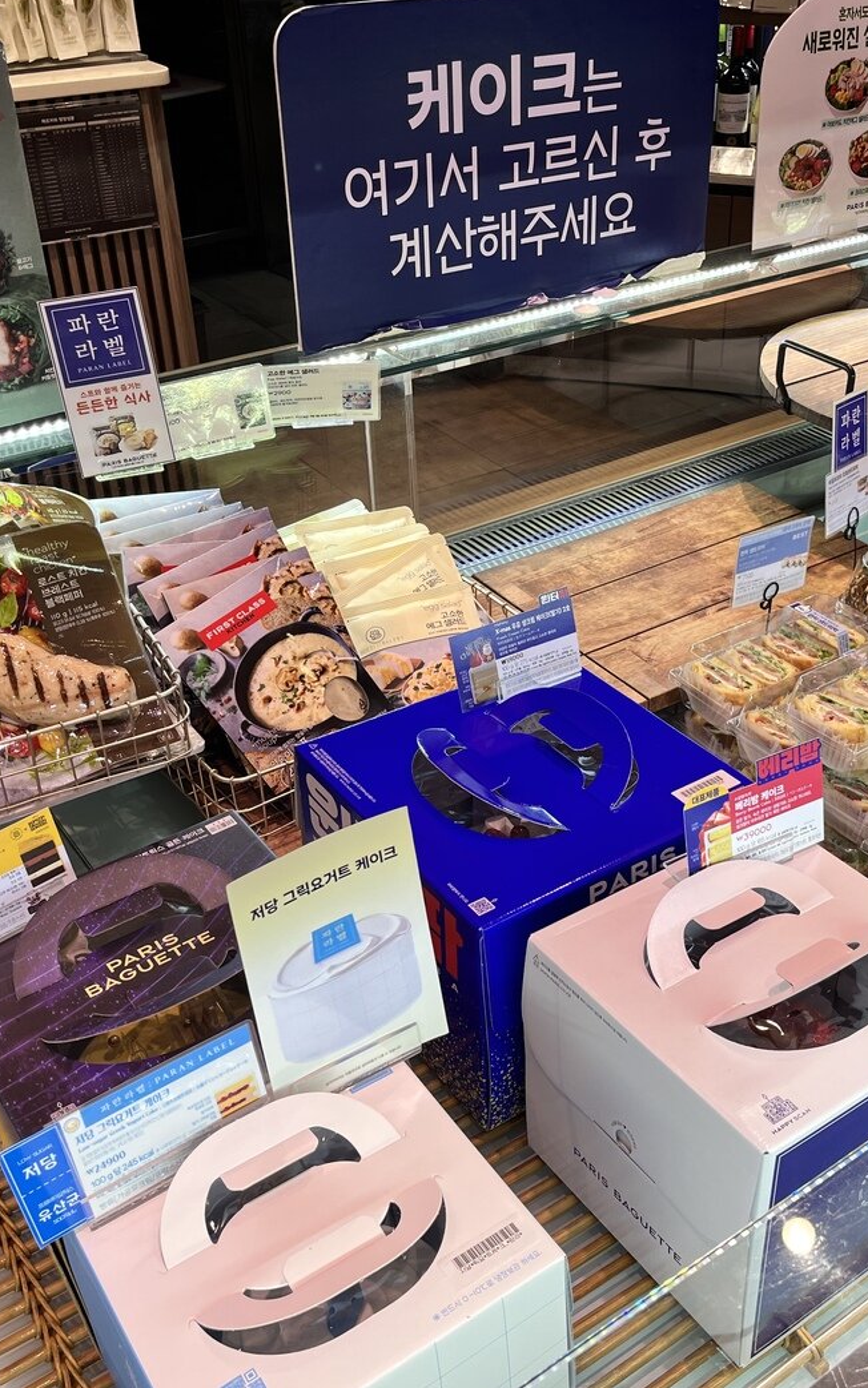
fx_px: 1400
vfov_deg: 52.7
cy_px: 692
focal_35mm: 37
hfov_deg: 34.3
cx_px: 538
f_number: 1.6
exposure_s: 1/144
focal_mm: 5.1
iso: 32
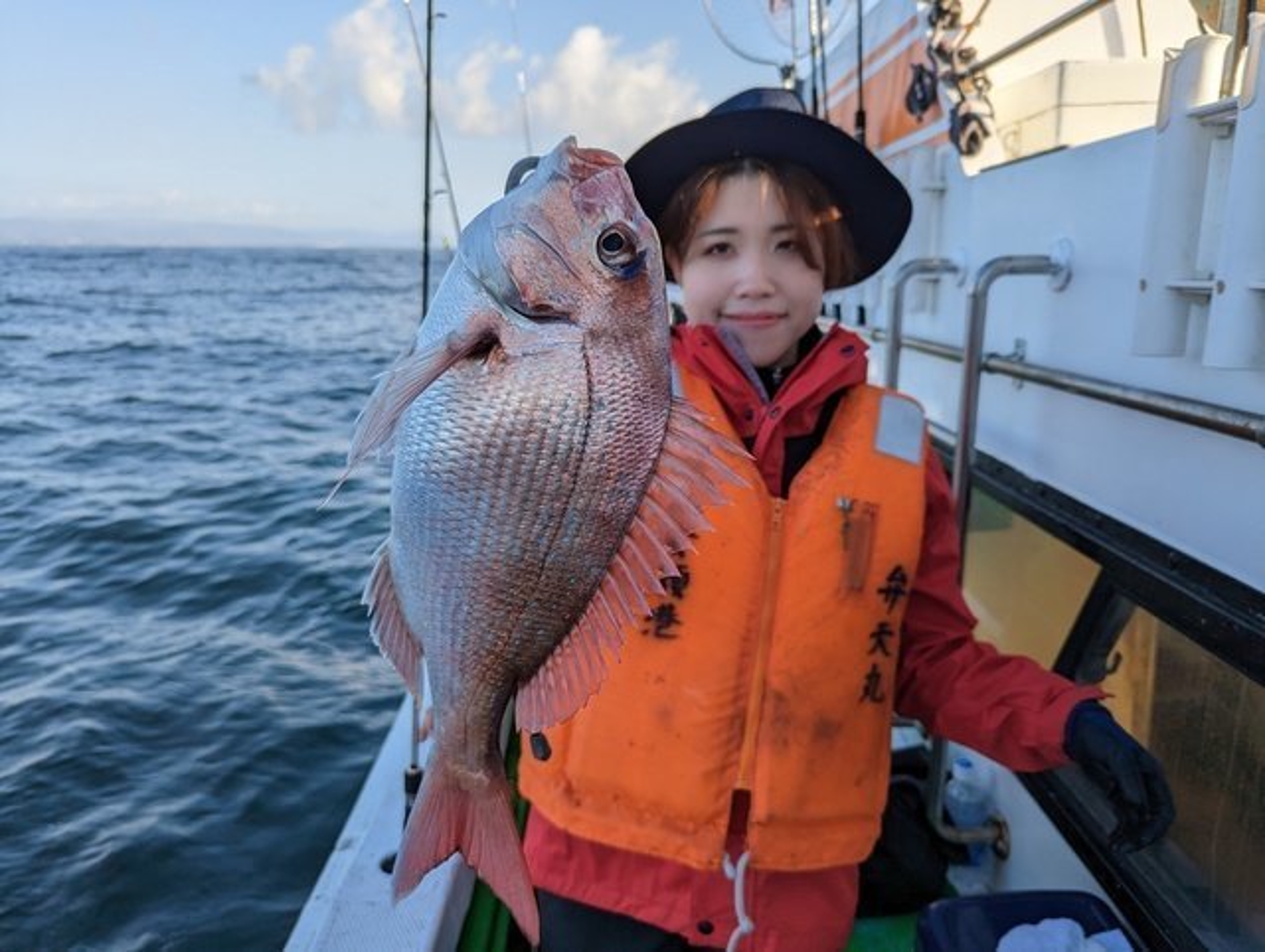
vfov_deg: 56.9
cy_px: 476
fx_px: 878
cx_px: 632
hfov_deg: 71.5
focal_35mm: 24
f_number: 1.85
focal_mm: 6.81
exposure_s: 1/951
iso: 45
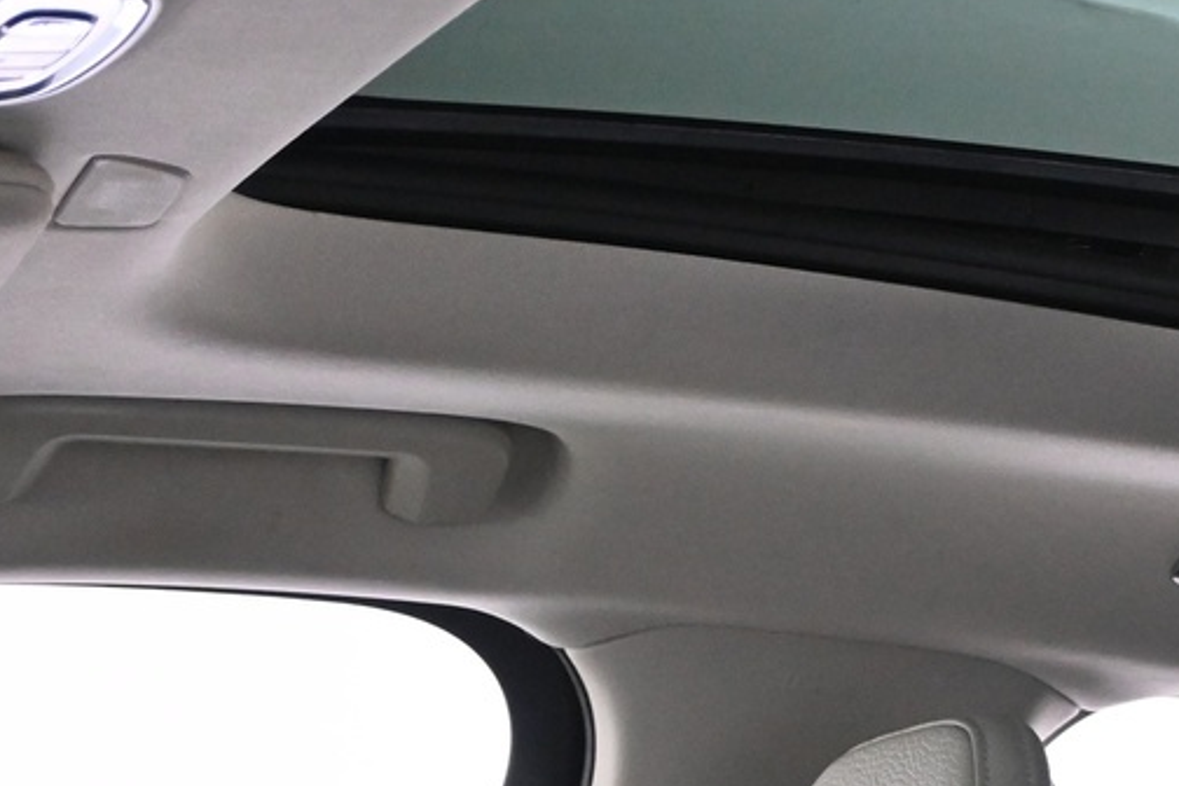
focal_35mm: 135
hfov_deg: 14.4
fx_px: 4421
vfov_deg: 10.2
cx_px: 1609
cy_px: 320
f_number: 4.5
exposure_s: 1/30
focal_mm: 28
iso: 3200
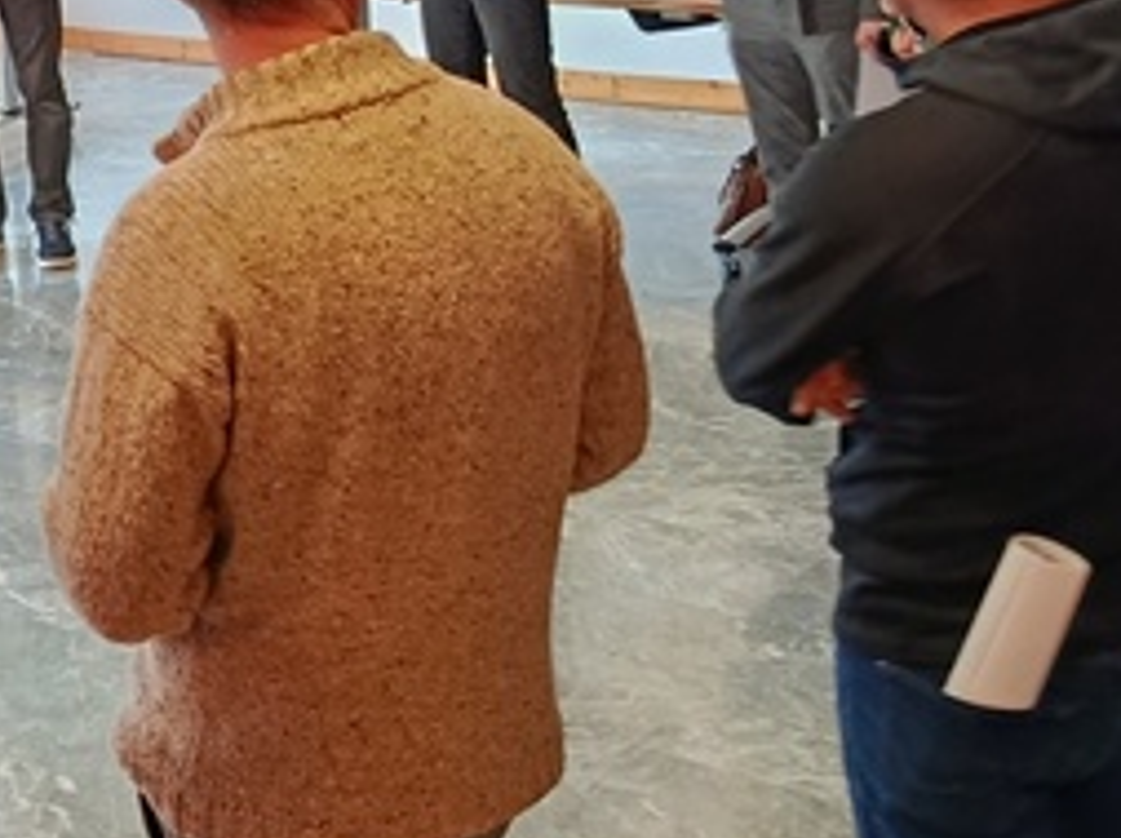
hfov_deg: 23.9
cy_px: 71
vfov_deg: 19.0
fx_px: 2458
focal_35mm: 76
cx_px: -146
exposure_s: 1/50
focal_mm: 5.24
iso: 722
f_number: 1.7
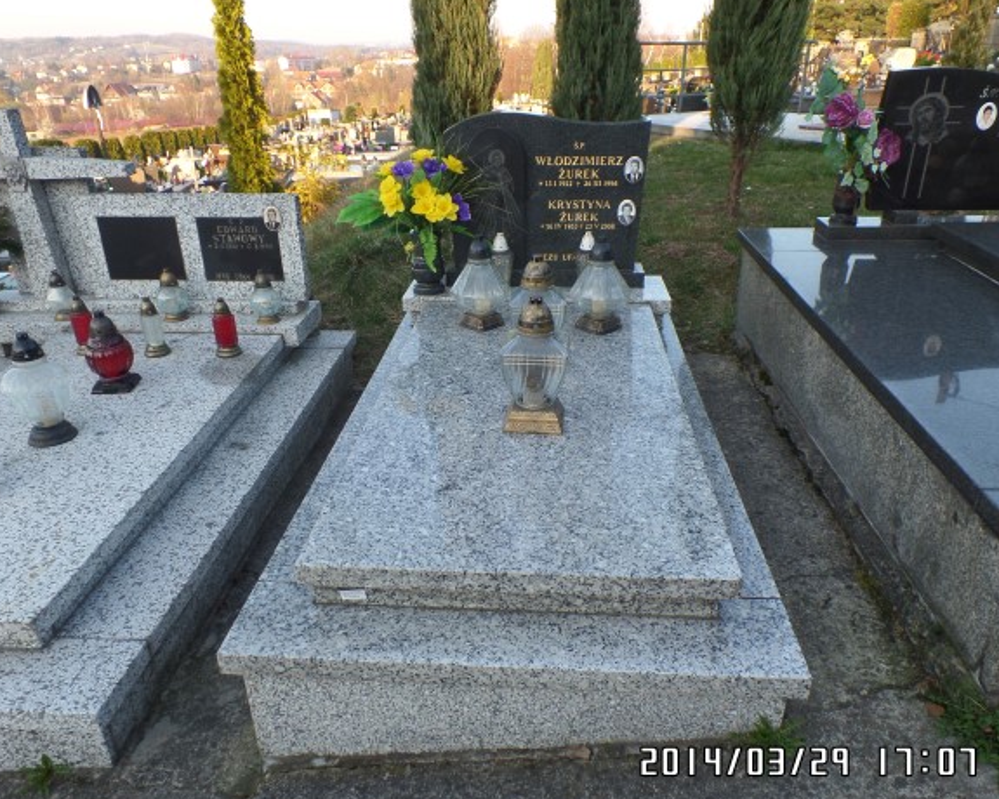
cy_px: 405
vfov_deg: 56.8
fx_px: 739
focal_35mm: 25
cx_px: 500
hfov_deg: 68.1
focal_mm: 4.1
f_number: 3.5
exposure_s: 1/125
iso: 100
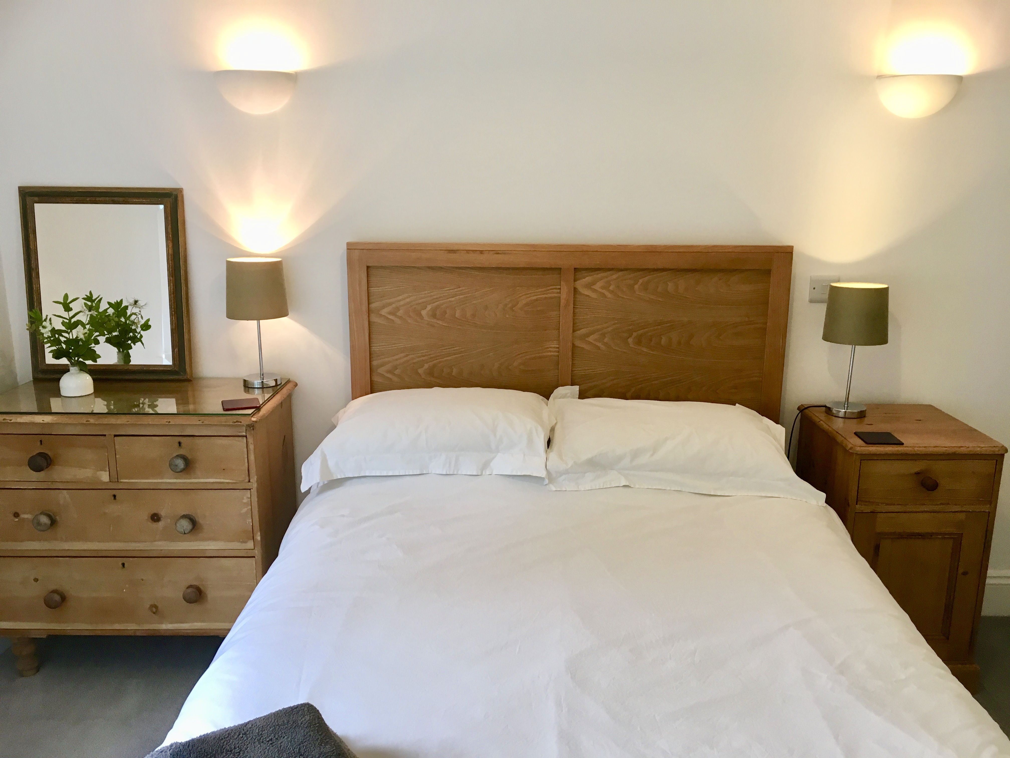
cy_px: 379
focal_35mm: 29
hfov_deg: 61.7
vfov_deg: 48.2
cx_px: 505
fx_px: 846
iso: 40
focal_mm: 4.15
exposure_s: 1/33
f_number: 2.2
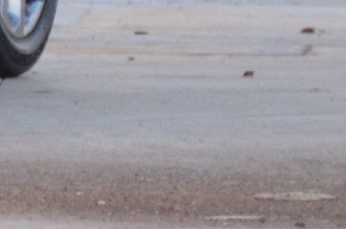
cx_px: -645
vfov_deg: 1.3
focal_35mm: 1067
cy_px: -393
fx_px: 10232
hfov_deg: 1.9
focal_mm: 105
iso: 1600
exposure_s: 1/320
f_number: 5.3
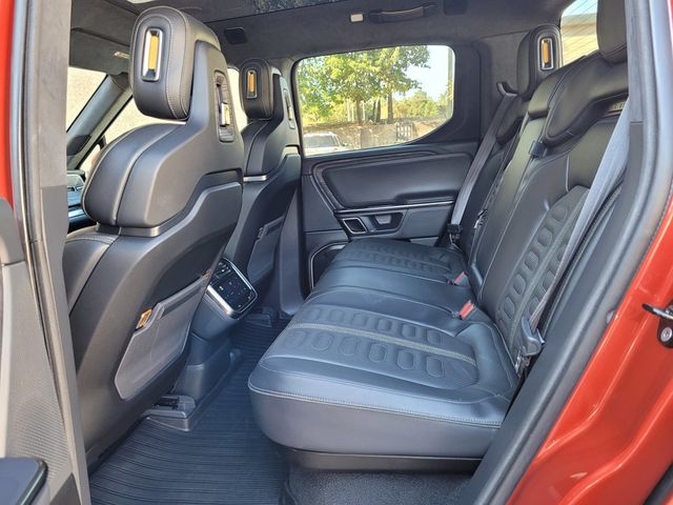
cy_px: 252
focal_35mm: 26
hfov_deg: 67.3
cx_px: 336
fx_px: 505
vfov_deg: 53.1
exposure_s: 1/120
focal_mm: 5.4
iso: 320
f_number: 1.8
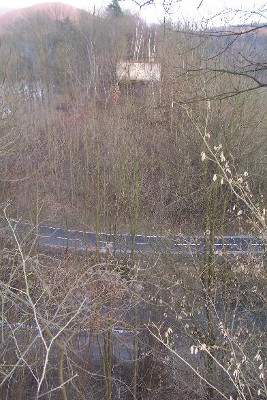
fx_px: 378
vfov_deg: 55.8
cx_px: 134
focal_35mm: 34
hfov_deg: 38.9
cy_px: 200
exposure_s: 1/60
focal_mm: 5.6
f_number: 2.7
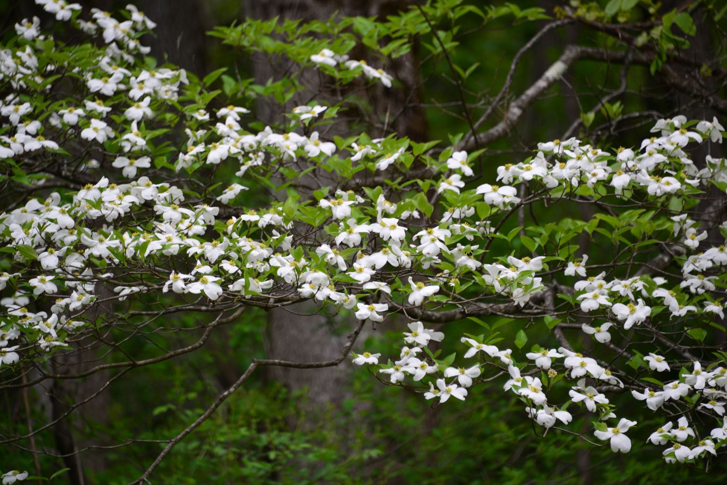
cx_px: 364
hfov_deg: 6.9
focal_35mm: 300
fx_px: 6060
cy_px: 242
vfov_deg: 4.6
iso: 79
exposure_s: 1/30
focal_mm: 300
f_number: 5.6
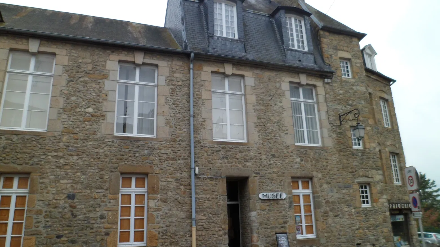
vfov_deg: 40.1
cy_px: 112
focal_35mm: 29
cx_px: 224
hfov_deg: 66.1
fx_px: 338
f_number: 3.3
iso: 80
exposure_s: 1/250
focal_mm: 4.9
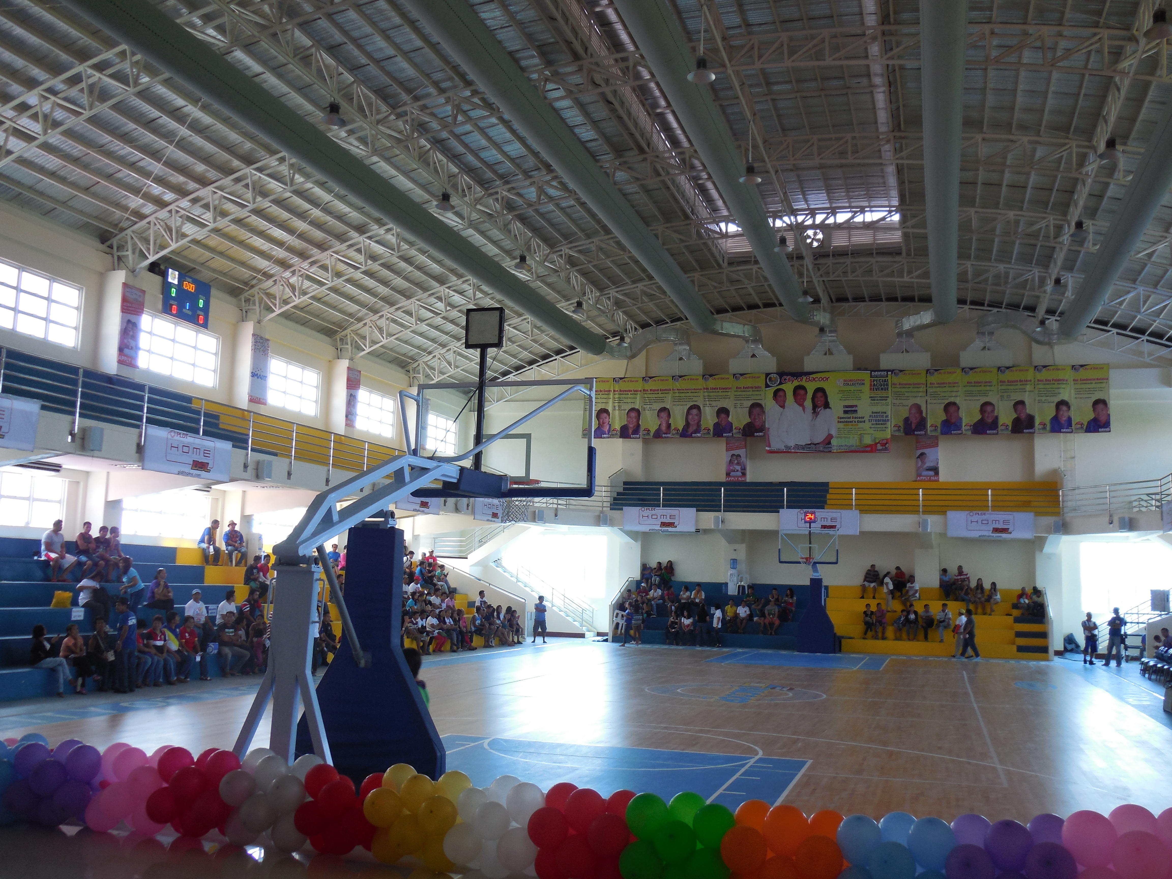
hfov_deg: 54.0
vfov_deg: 41.8
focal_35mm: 34
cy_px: 440
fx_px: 1151
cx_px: 586
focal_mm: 6.1
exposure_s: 1/30
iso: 125
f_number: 3.4
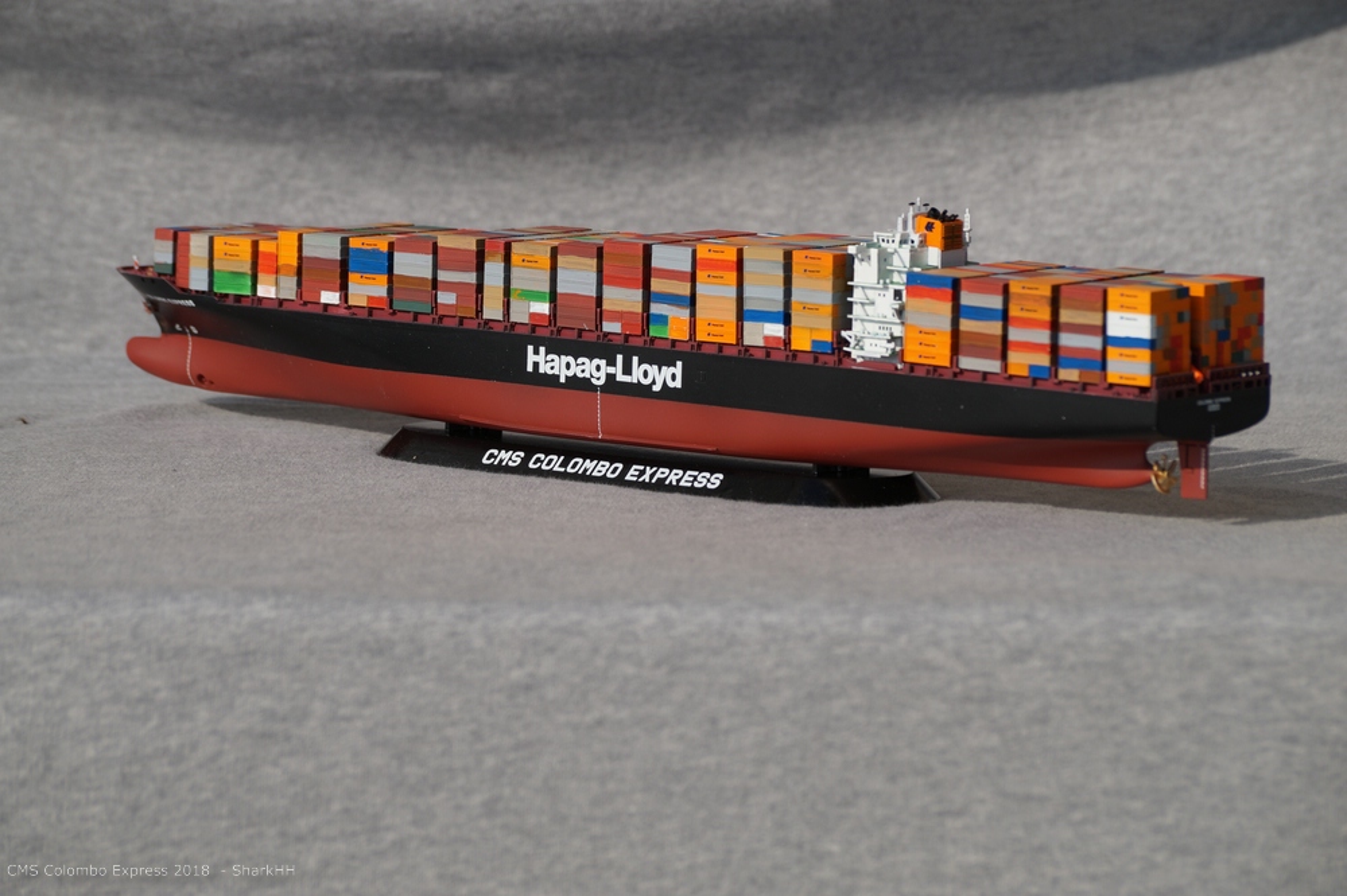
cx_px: 674
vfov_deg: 5.1
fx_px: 10099
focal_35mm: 270
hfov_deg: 7.6
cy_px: 448
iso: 100
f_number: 7.1
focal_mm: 180
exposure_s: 1/640
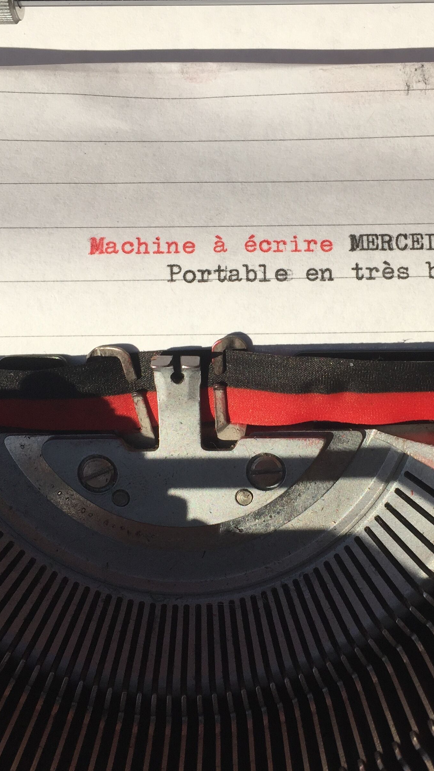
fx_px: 880
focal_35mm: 43
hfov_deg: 27.7
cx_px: 261
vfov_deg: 47.4
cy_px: 385
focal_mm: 4.15
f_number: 2.2
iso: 32
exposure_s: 1/2475
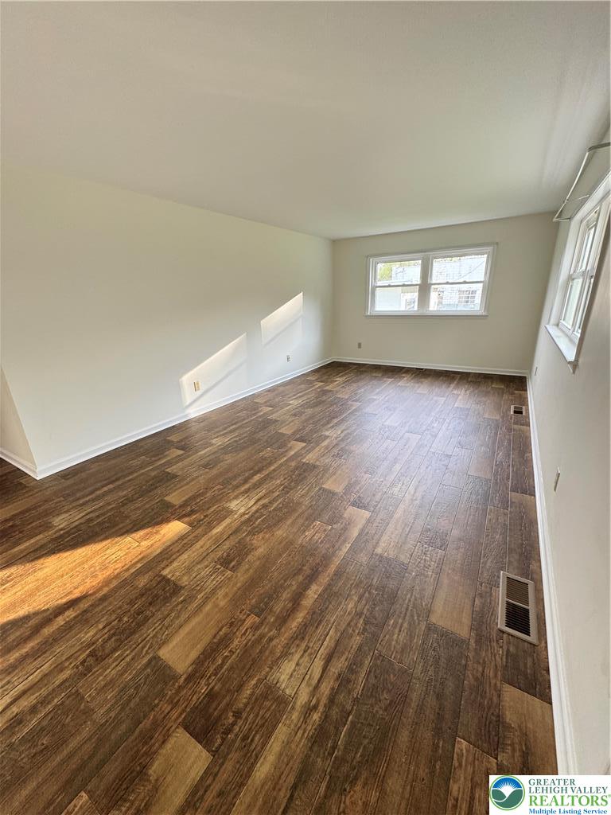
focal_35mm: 14
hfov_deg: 85.7
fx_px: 329
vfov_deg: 102.1
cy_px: 408
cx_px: 306
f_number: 2.2
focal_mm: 2.22
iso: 160
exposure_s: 1/60
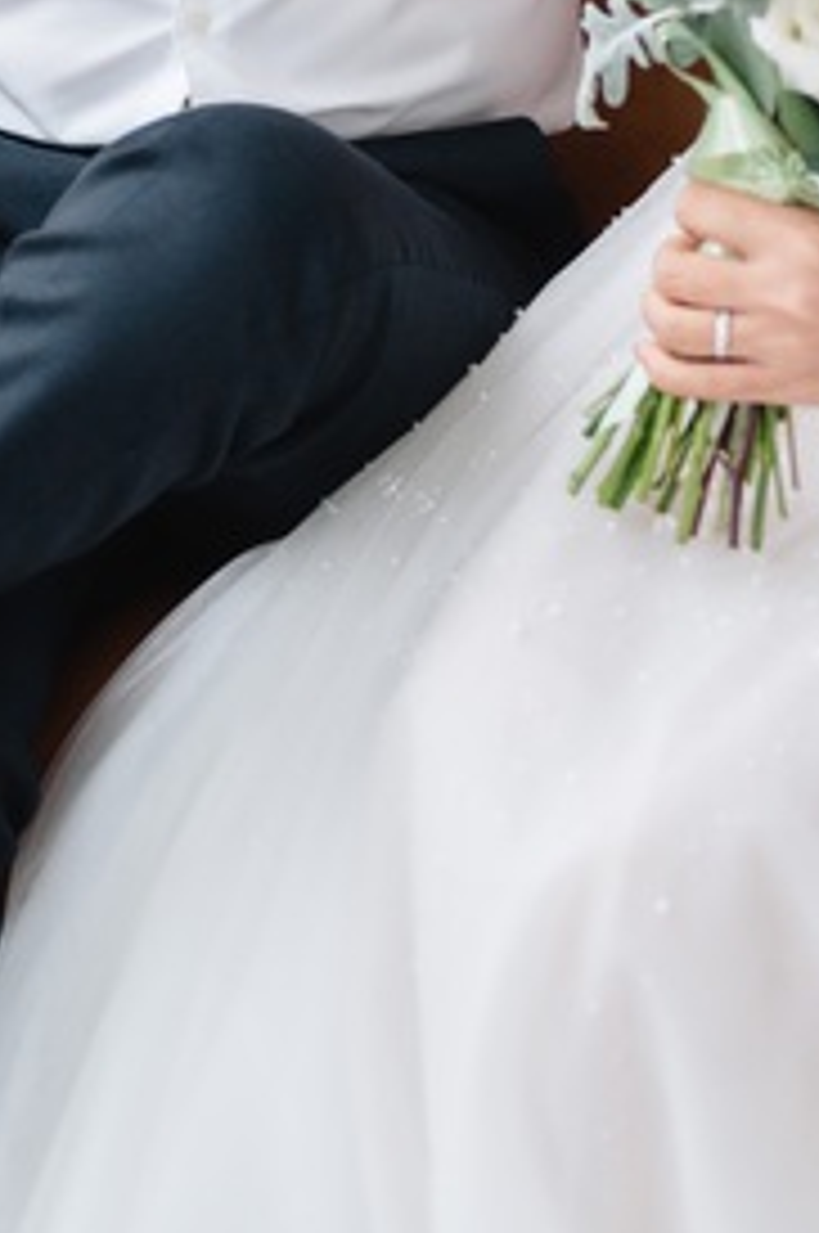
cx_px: 414
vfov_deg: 11.7
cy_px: -513
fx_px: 5816
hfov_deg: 8.1
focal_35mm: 170
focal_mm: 50
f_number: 2
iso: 800
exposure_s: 1/100
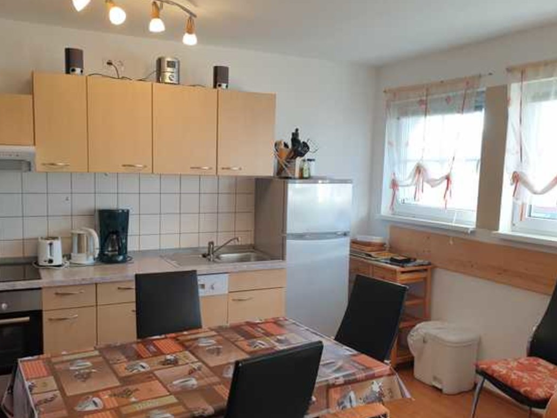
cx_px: 238
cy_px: 237
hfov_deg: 59.7
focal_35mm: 30
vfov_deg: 46.7
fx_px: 483
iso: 80
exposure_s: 1/50
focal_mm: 4.3
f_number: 2.4
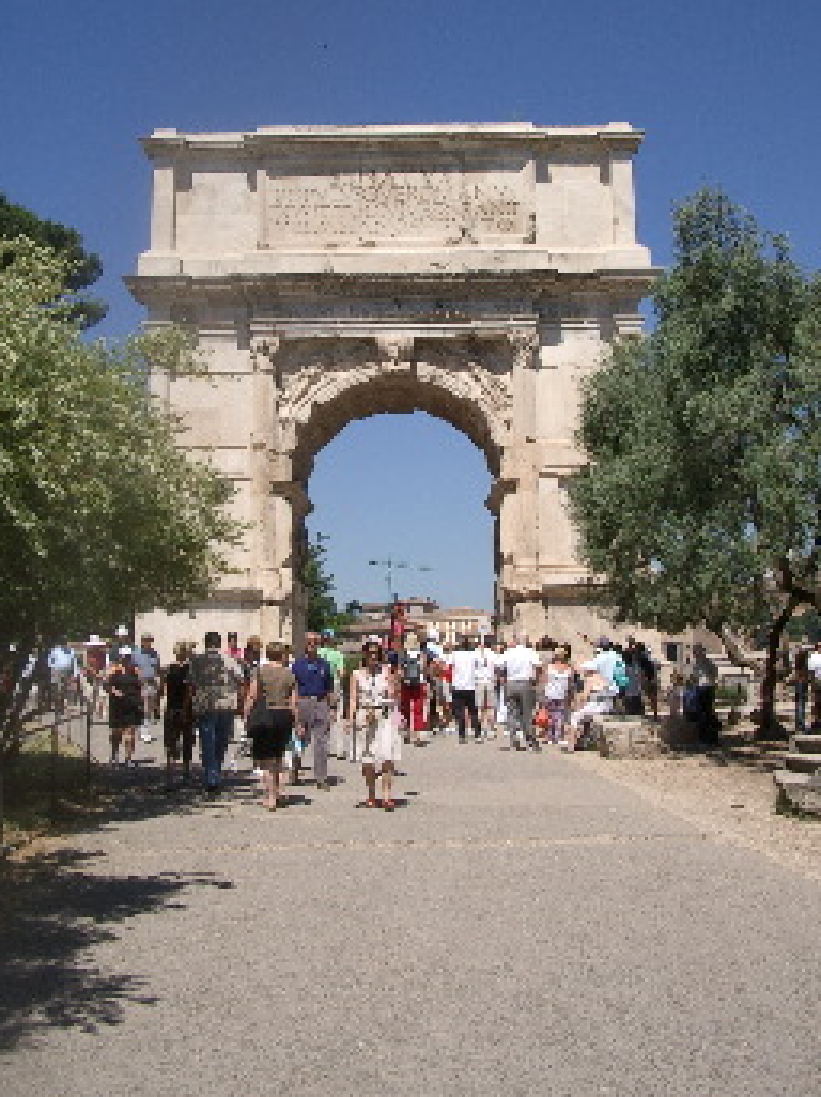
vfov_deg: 43.7
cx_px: 406
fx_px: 1361
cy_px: 459
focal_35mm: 43
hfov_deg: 33.6
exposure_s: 1/800
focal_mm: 5.8
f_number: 4.3
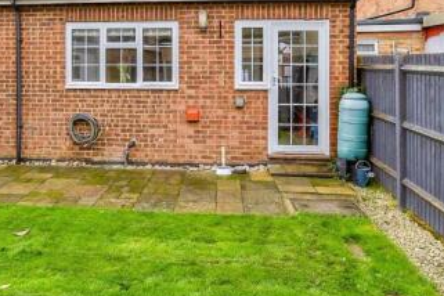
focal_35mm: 51
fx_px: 629
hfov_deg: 37.8
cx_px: 107
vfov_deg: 26.4
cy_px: 106
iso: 160
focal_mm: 17
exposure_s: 1/100
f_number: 8
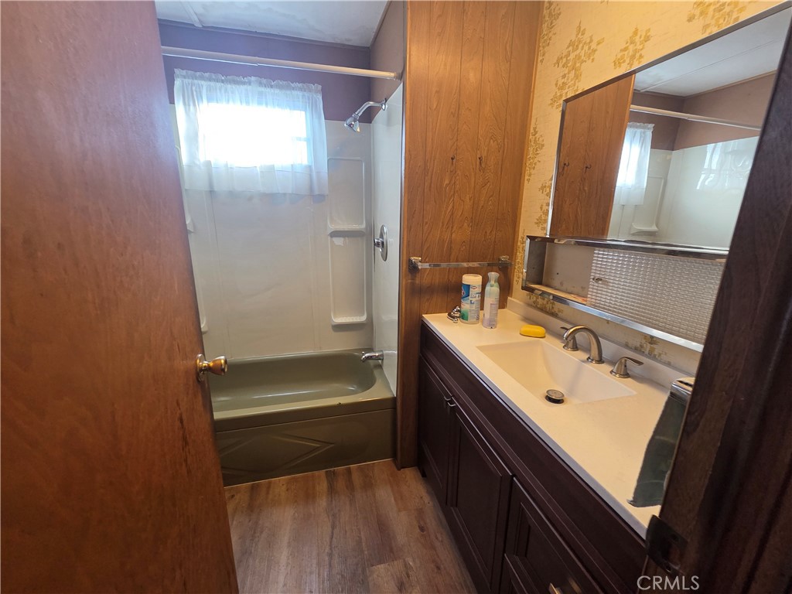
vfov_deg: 89.9
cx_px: 396
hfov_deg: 106.2
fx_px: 297
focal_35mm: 13
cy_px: 297
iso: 200
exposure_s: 1/60
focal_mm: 2.2
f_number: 2.2
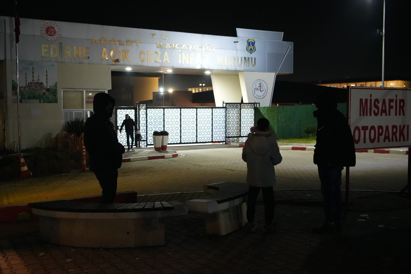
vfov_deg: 35.1
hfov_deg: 50.7
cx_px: 206
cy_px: 137
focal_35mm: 38
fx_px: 434
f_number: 4
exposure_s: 1/125
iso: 12800
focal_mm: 38
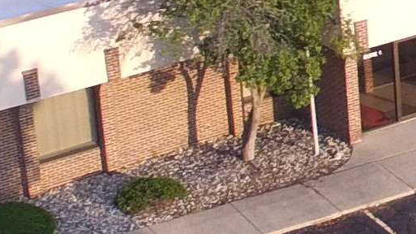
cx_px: 745
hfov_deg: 11.7
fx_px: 1874
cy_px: -61
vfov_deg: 7.1
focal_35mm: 170
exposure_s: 1/200
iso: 100
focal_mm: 3.61
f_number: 2.8
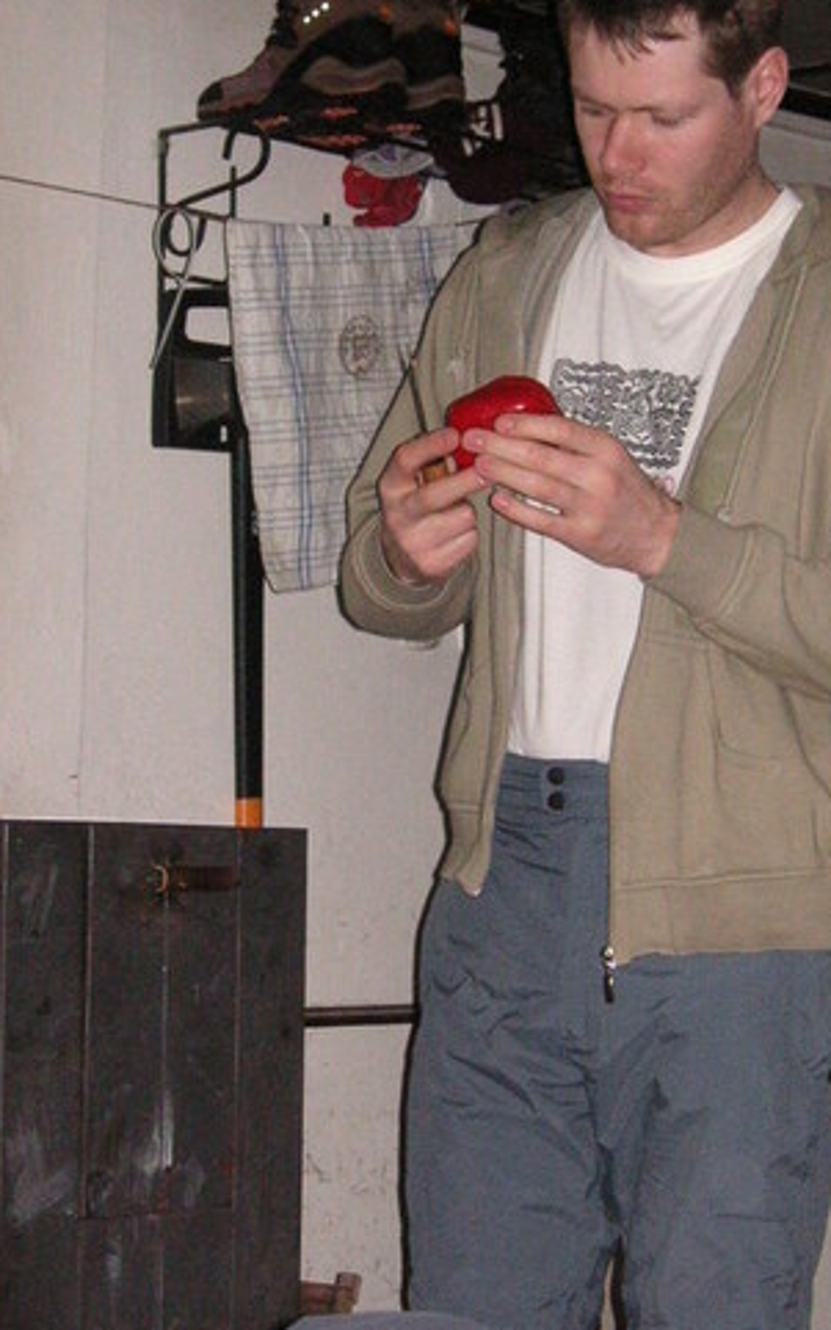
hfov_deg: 14.8
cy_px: 643
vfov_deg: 23.6
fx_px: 3191
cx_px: 442
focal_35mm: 88
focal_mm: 8.4
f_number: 3.4
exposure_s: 1/45
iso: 160
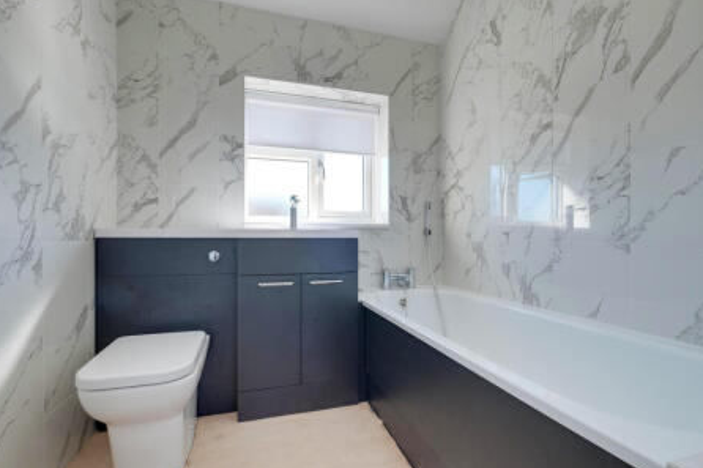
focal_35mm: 16
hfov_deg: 96.7
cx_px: 342
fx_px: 312
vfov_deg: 73.7
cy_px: 245
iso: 400
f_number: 9
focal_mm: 10
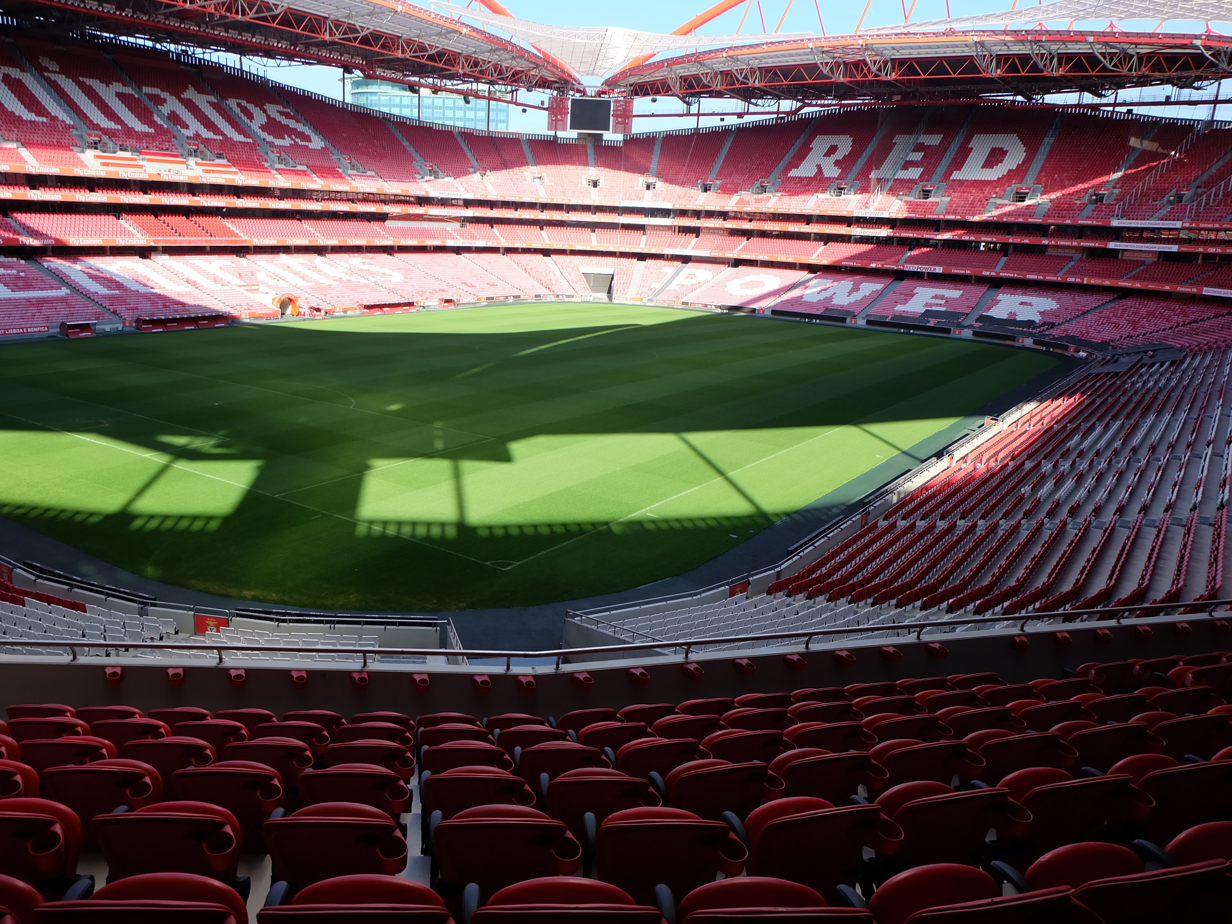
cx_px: 540
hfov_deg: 67.1
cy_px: 462
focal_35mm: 26
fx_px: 925
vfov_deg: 53.1
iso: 400
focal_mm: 16
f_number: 5.6
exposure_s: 1/400
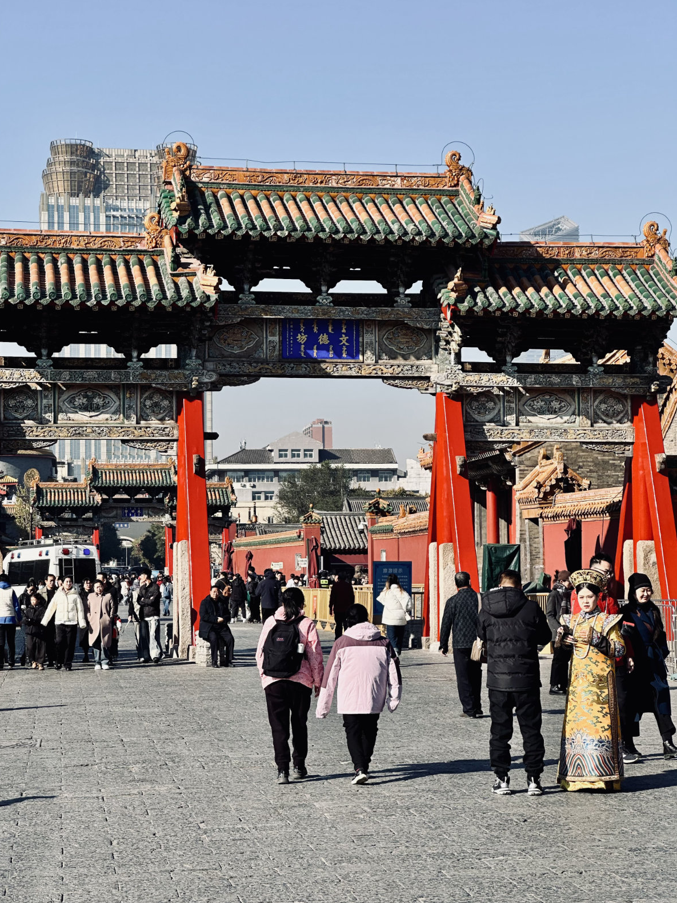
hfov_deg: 18.9
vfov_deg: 25.0
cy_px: 446
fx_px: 2033
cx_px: 339
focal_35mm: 78
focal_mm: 9
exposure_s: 1/547
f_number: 2.8
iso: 32
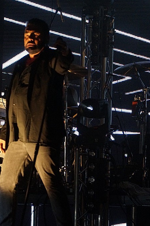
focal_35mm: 362
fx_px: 2265
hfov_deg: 3.8
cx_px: -7
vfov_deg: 5.7
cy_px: 113
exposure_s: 1/125
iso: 3200
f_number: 5
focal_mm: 160
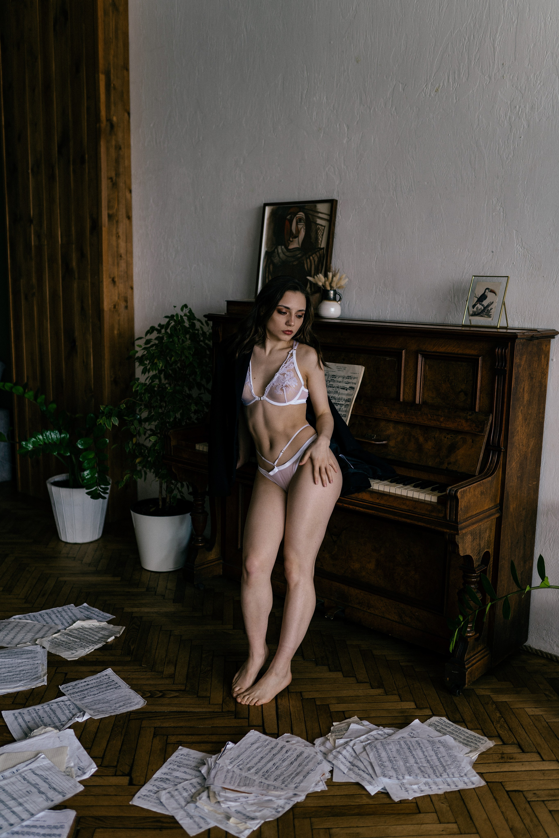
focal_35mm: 35
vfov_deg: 54.4
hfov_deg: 37.9
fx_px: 815
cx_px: 280
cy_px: 419
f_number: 1.8
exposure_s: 1/80
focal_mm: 35
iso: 50
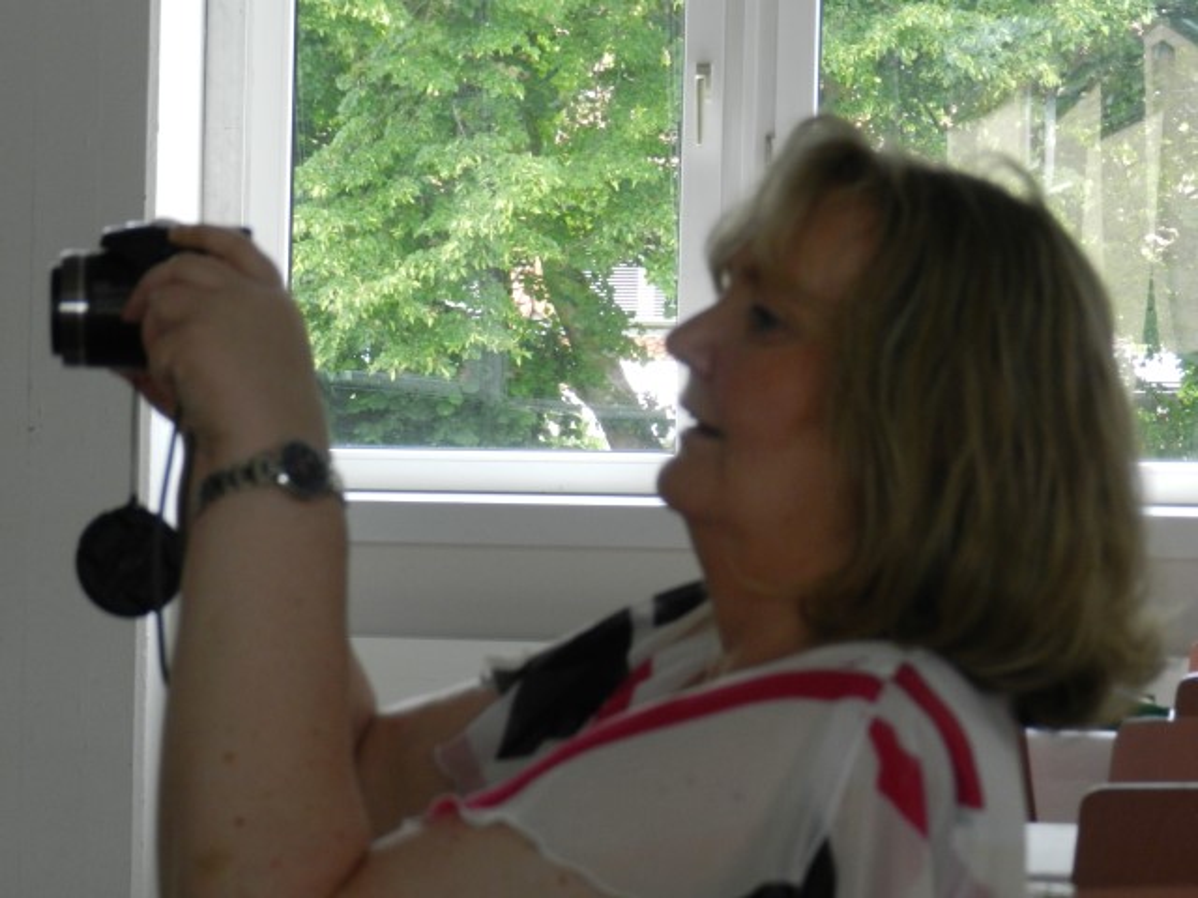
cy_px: 449
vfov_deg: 8.4
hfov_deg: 11.2
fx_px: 6091
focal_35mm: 176
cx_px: 599
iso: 400
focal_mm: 31.2
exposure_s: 1/80
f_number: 5.4
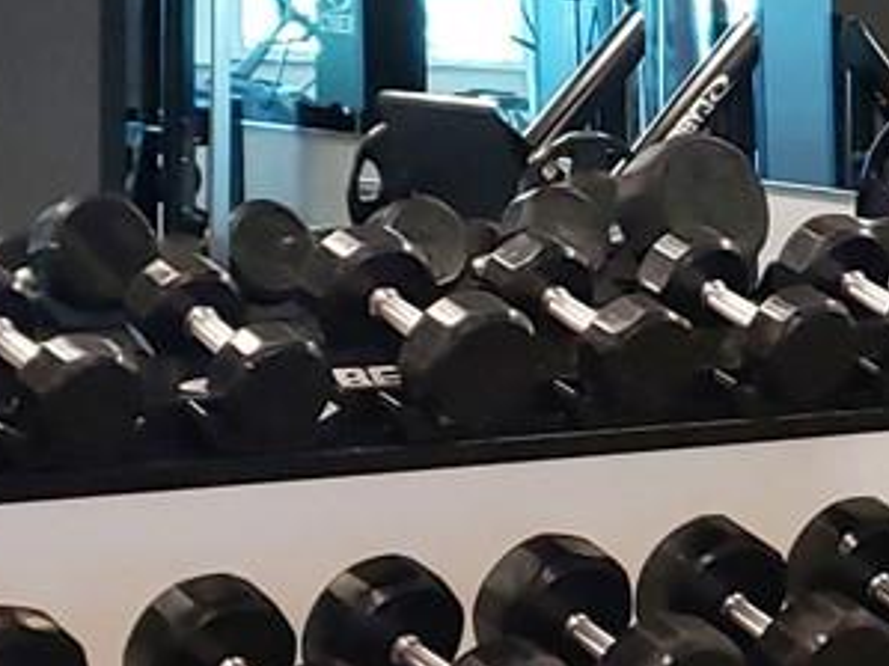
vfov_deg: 10.7
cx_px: 1192
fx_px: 3568
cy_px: 369
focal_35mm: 139
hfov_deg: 13.6
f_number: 1.5
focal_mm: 4.3
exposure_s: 1/60
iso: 200
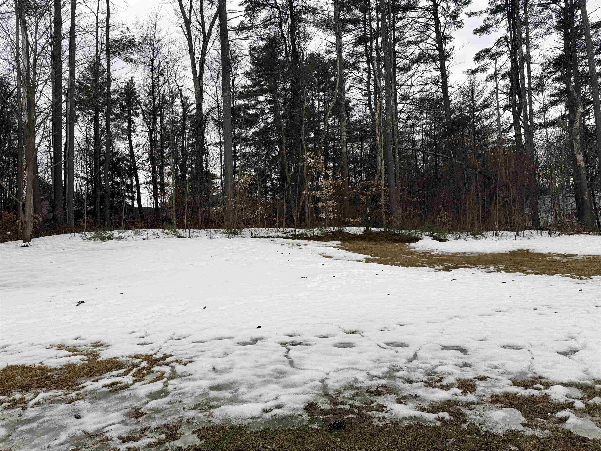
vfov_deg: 56.8
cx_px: 300
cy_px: 226
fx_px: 417
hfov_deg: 71.6
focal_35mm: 24
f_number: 1.78
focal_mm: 6.76
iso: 80
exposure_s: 1/121
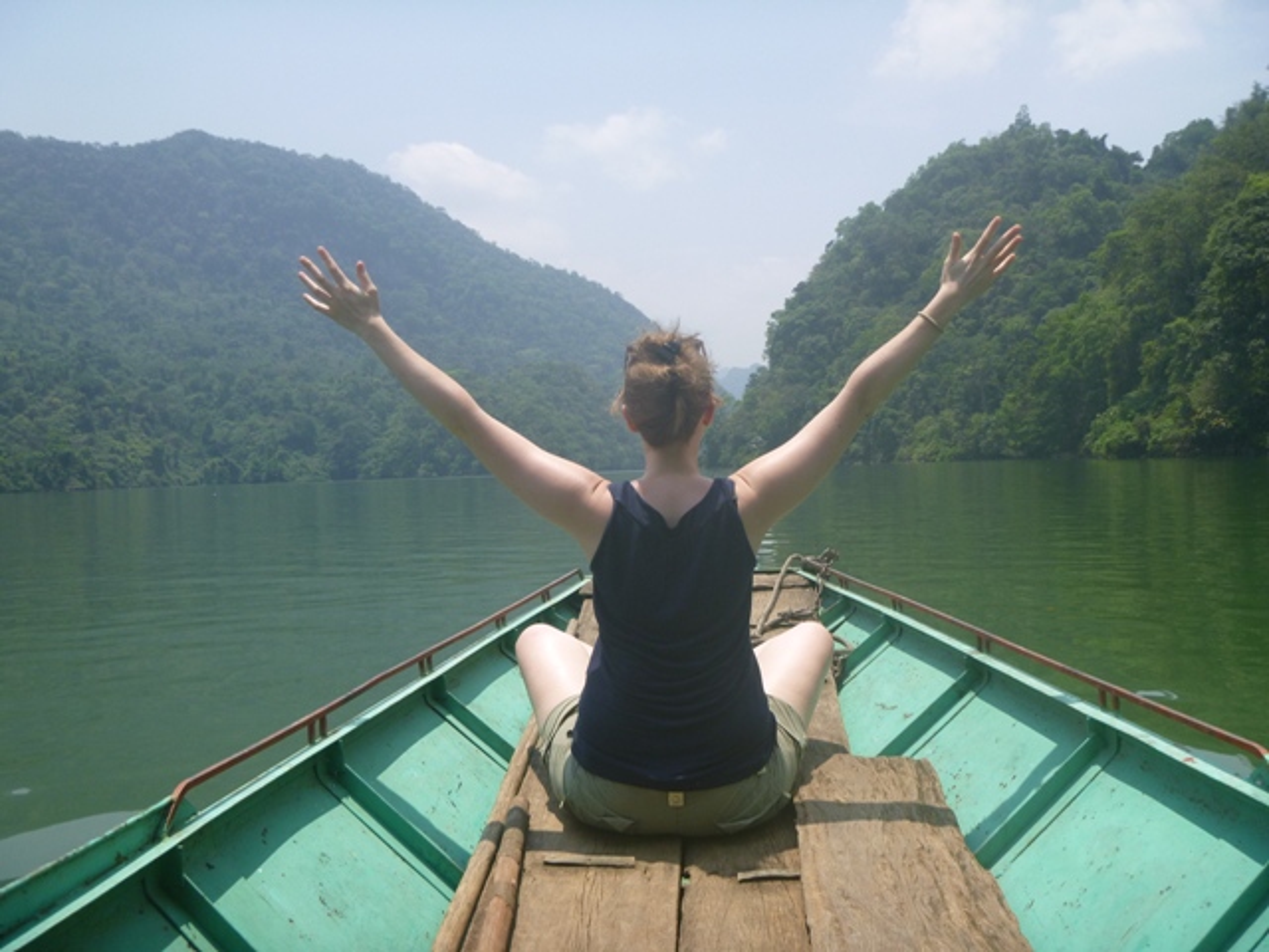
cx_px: 634
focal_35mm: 36
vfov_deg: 39.7
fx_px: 1320
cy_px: 476
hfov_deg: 51.4
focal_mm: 6.4
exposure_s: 1/400
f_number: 4.4
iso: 100
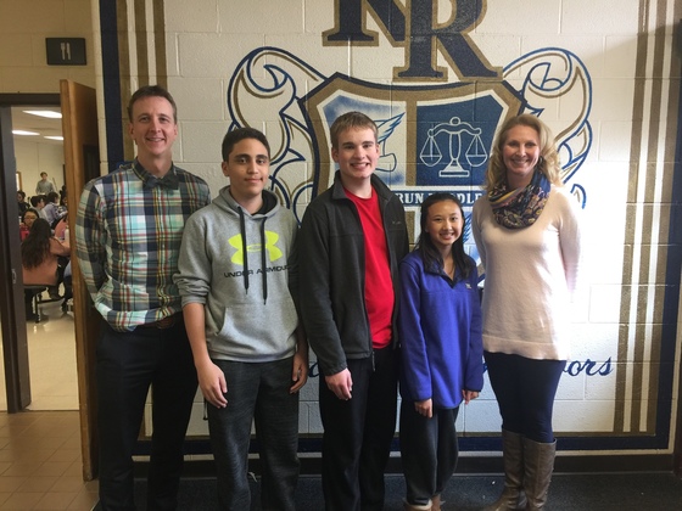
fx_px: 571
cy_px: 256
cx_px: 341
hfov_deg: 61.7
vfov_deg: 48.2
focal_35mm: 29
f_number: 2.2
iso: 40
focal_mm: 4.15
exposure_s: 1/15
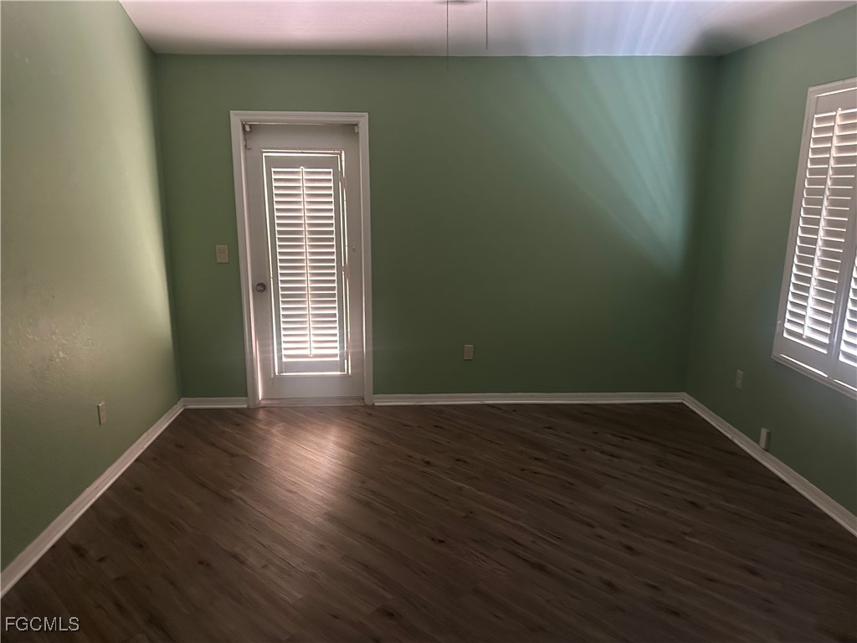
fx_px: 594
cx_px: 428
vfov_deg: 56.8
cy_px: 322
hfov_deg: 71.6
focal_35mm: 24
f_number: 1.78
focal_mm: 6.86
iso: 800
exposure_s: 1/30
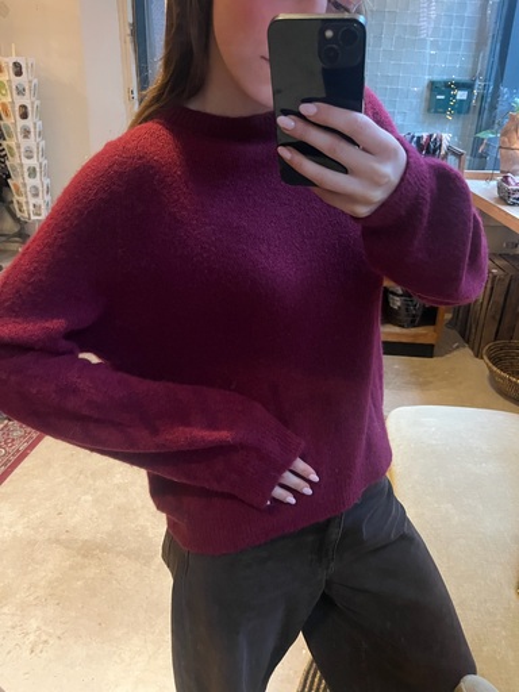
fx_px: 520
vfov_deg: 67.3
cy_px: 346
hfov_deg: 53.1
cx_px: 260
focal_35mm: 26
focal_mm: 5.1
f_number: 1.6
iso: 500
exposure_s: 1/50
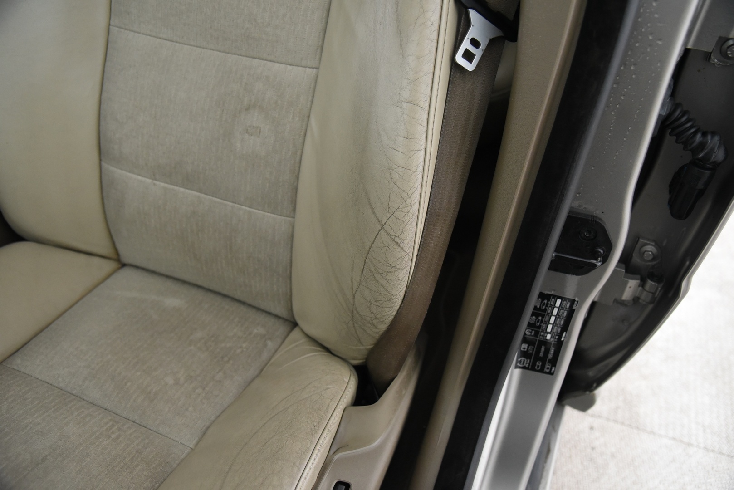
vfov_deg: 43.6
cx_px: 367
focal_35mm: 30
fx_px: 612
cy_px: 245
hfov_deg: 61.9
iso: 4000
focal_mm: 30
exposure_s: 1/40
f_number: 4
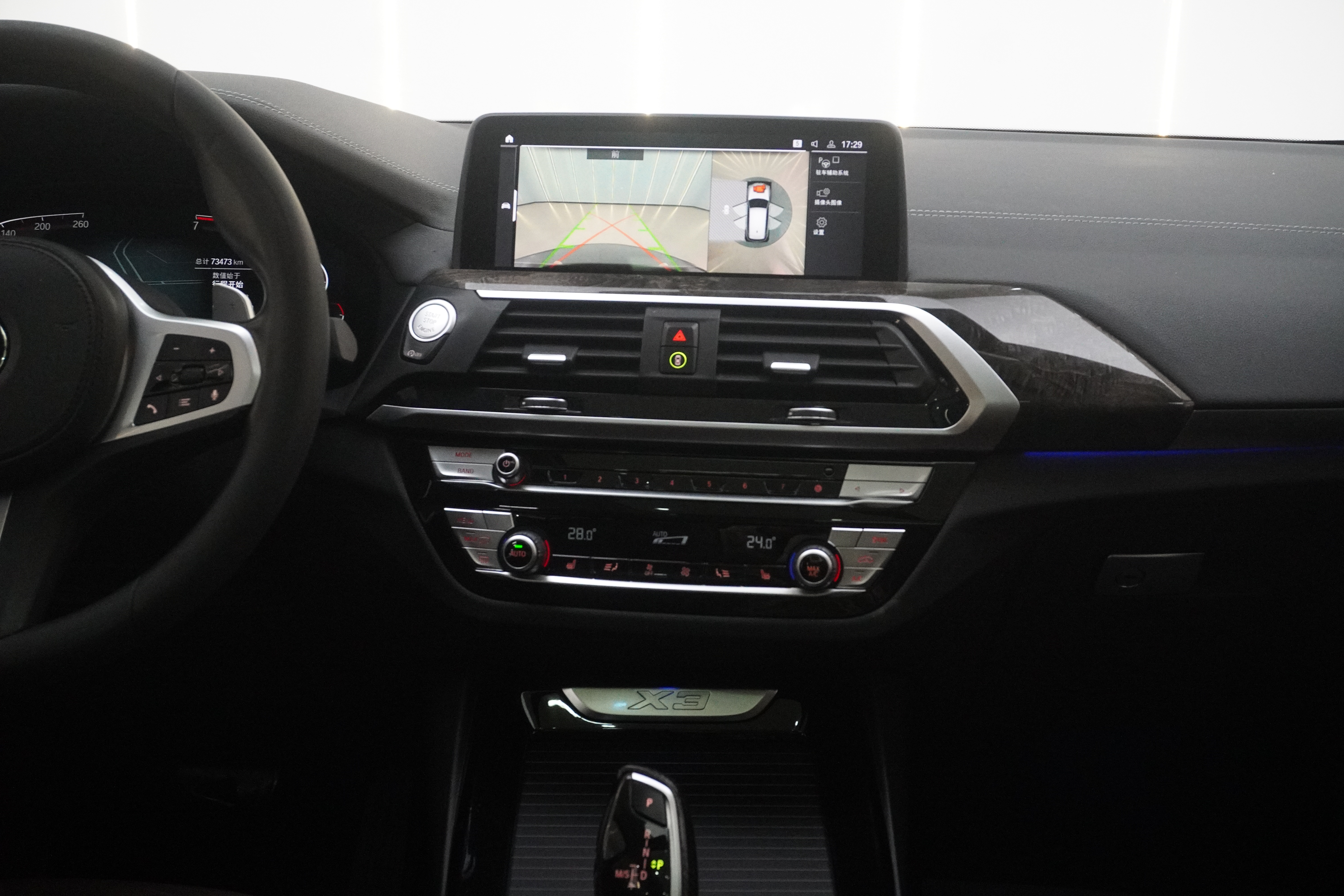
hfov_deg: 47.9
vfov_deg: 33.0
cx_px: 672
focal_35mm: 40
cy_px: 448
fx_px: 1512
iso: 6400
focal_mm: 27
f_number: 6.3
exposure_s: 1/80
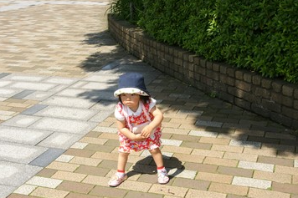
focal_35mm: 46
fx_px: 381
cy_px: 96
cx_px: 144
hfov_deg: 42.8
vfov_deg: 29.2
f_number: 7.1
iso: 200
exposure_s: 1/320
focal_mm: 26
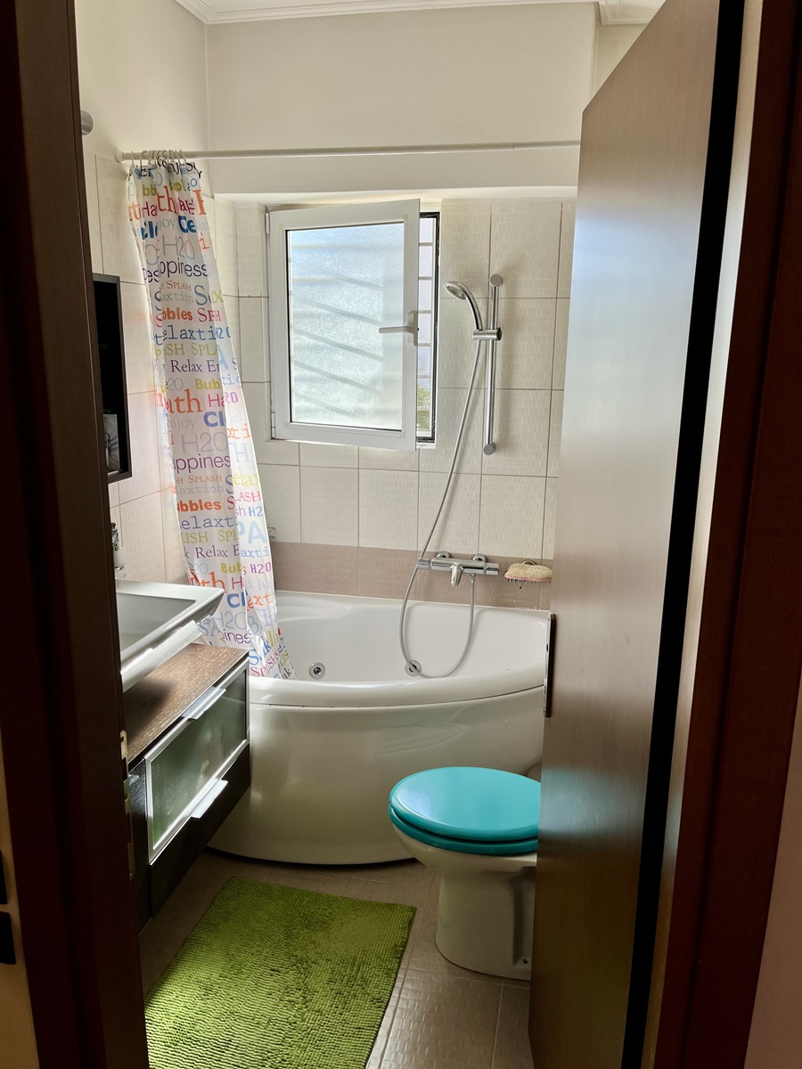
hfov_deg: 53.1
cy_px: 534
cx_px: 401
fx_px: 803
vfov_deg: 67.3
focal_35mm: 26
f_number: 1.6
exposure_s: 1/400
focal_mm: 5.1
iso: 50
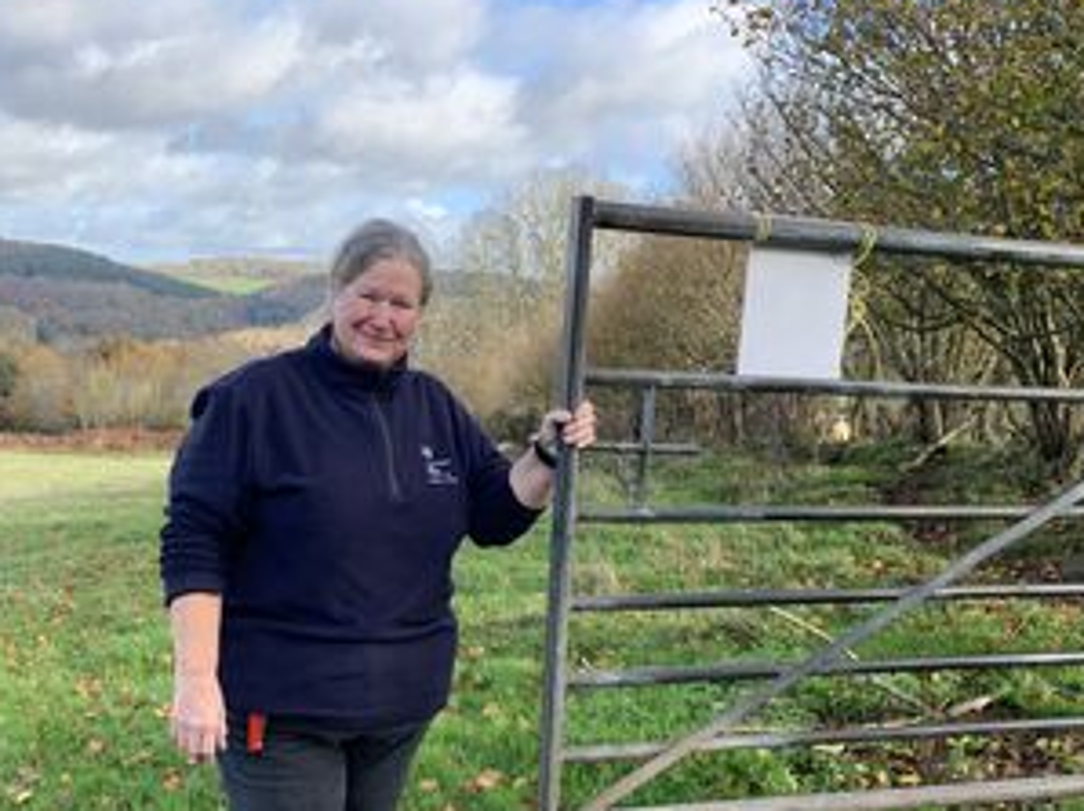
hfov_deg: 47.9
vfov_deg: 36.3
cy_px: 558
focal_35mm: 39
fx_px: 1220
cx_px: 537
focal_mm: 4.25
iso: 25
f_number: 1.8
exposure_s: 1/463
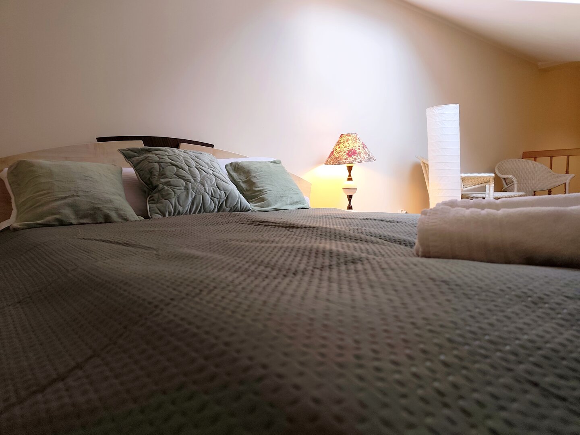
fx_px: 385
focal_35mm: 23
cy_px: 218
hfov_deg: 73.9
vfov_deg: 58.9
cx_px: 290
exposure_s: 1/50
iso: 200
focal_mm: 6.19
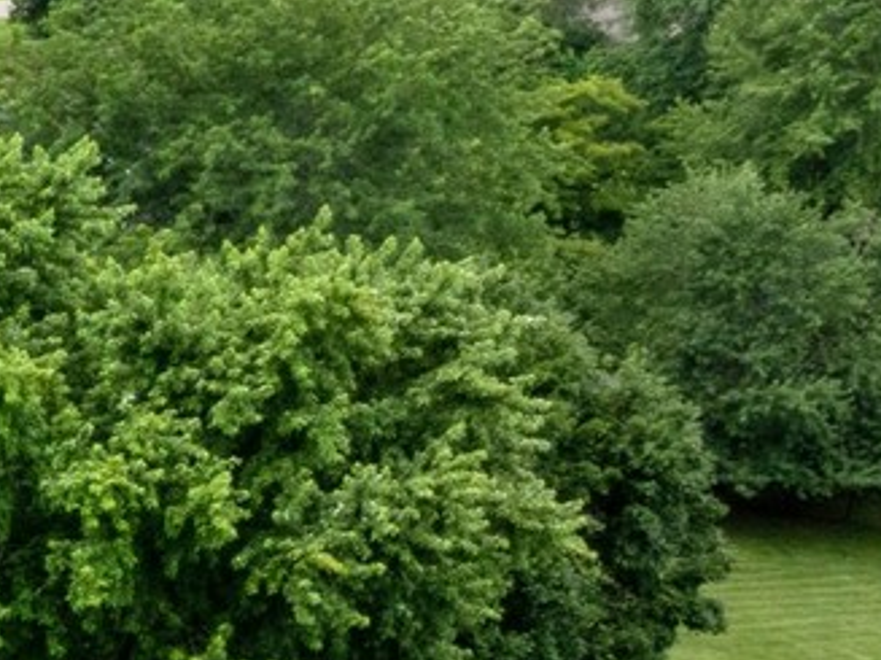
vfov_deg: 13.4
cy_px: 892
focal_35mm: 106
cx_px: -982
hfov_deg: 14.6
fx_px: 2697
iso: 200
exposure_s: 1/200
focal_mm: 12.29
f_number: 11
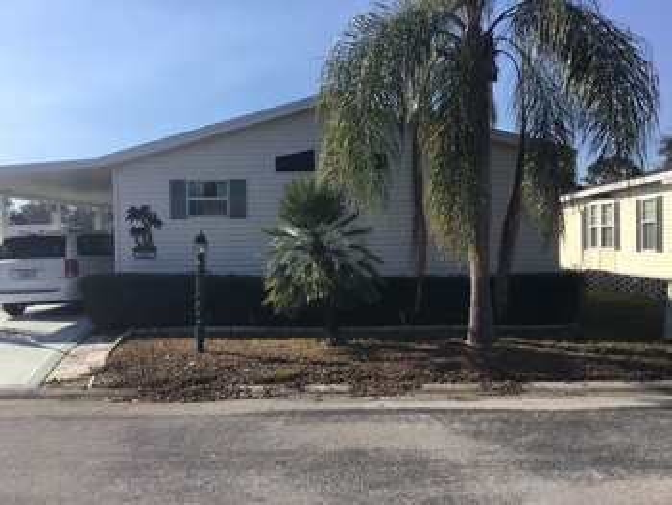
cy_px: 252
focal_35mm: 31
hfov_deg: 58.3
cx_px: 336
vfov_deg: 45.5
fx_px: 602
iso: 25
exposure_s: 1/1072
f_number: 2.4
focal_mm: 3.3
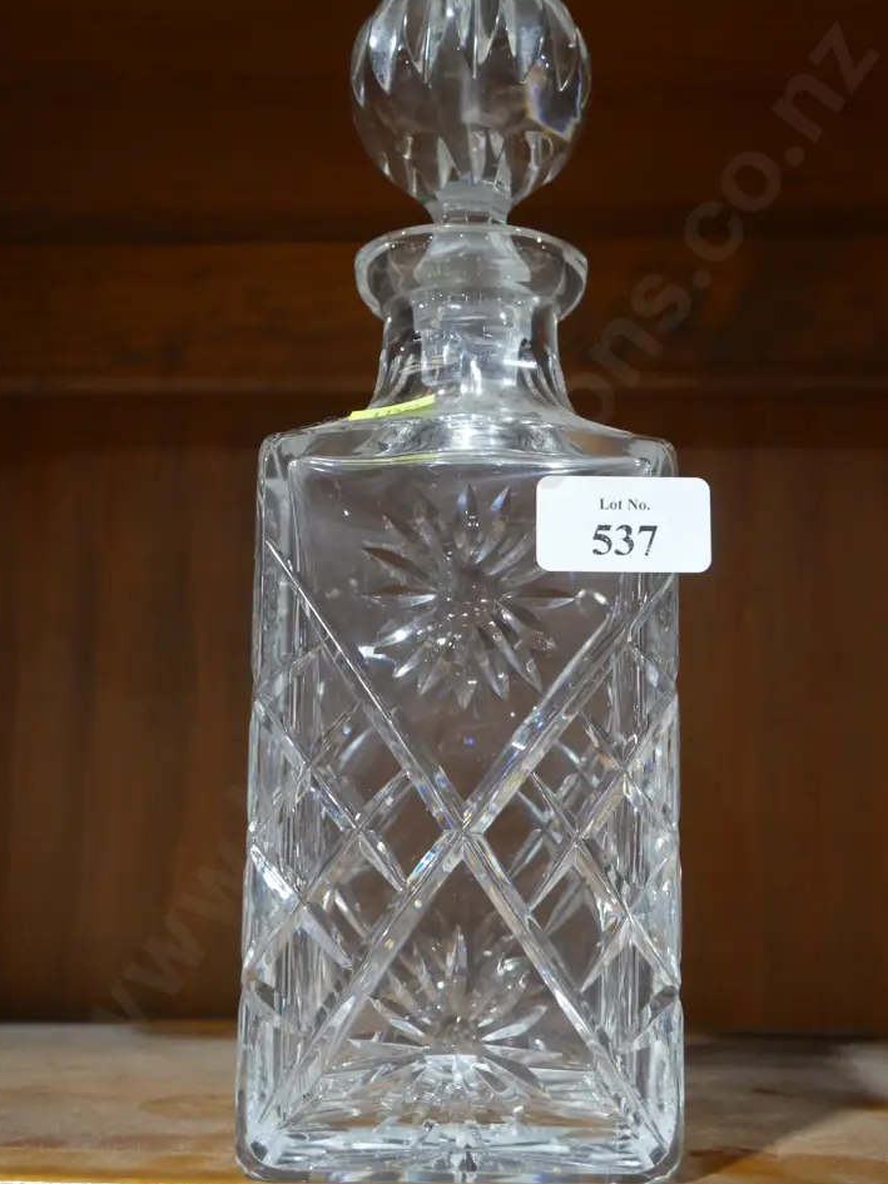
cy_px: 551
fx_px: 1778
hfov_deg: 28.0
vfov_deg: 36.8
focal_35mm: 52
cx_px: 472
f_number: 5.3
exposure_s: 1/60
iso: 1600
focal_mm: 24
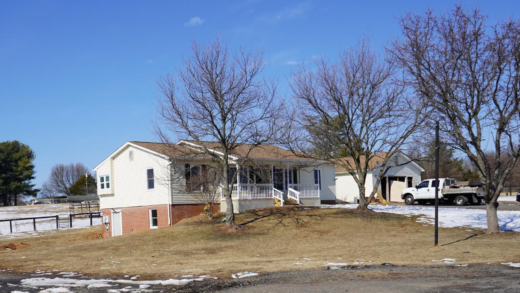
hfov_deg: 45.1
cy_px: 206
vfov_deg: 26.3
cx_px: 196
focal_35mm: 45
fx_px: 620
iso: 100
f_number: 10
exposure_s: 1/250
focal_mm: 28
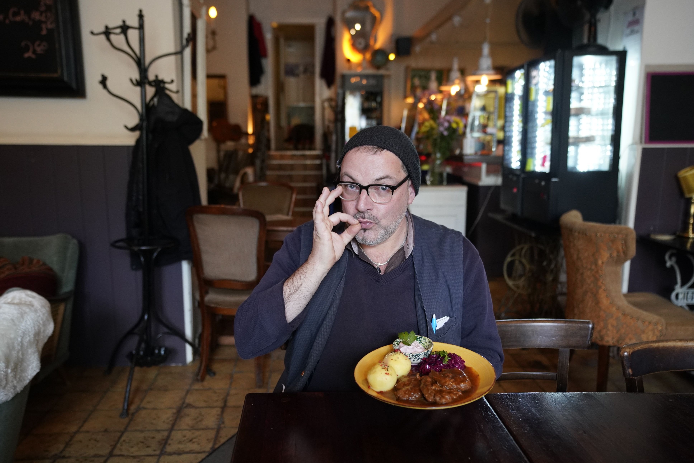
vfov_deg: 43.6
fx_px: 578
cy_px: 233
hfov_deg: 61.9
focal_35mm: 30
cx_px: 344
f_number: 2.8
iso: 2500
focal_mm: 29
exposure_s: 1/125
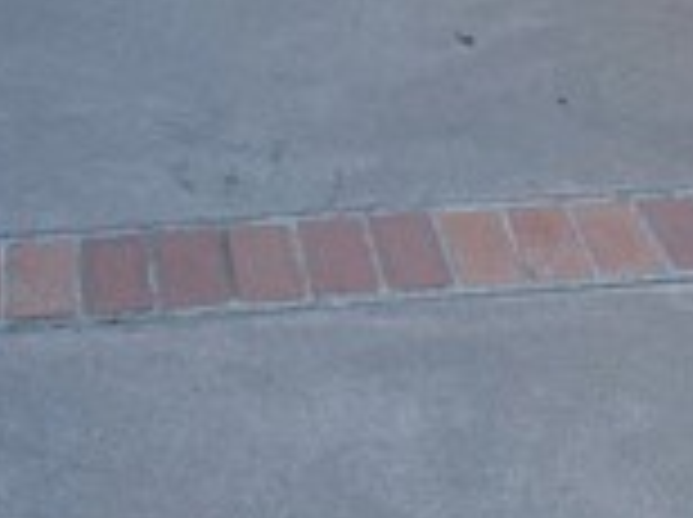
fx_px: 1999
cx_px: 405
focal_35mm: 100
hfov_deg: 19.7
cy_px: -509
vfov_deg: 12.9
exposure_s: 1/1901
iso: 100
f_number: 1.78
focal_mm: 6.76
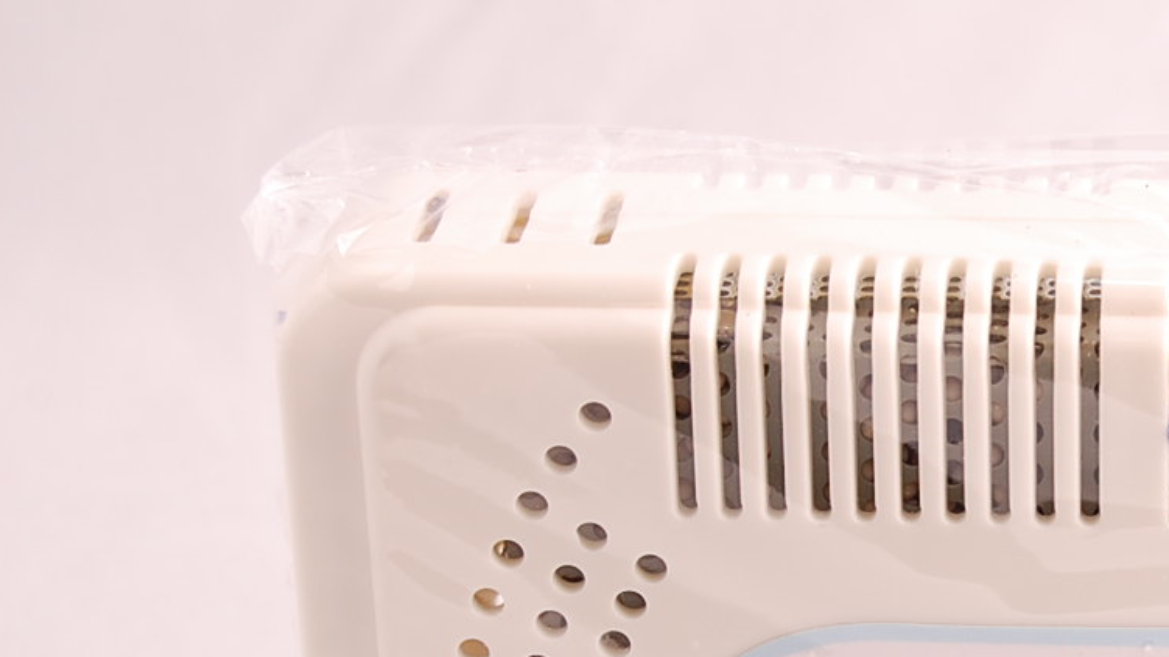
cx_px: 1161
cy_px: 627
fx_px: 4679
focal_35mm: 151
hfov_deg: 14.0
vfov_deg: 8.0
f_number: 8
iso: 200
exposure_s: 1/125
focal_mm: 48
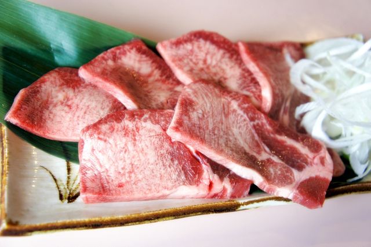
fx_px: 479
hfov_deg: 42.3
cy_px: 124
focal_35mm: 46
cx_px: 186
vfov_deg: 28.9
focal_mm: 31
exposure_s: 1/50
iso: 200
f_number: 4.5
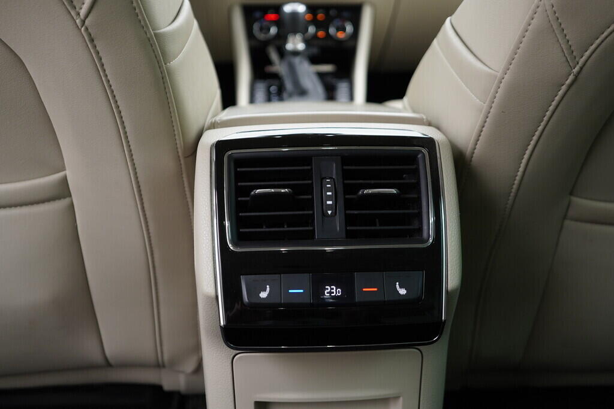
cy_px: 204
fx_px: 614
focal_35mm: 36
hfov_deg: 53.1
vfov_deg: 36.9
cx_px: 307
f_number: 2.8
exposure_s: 1/40
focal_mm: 24
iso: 250
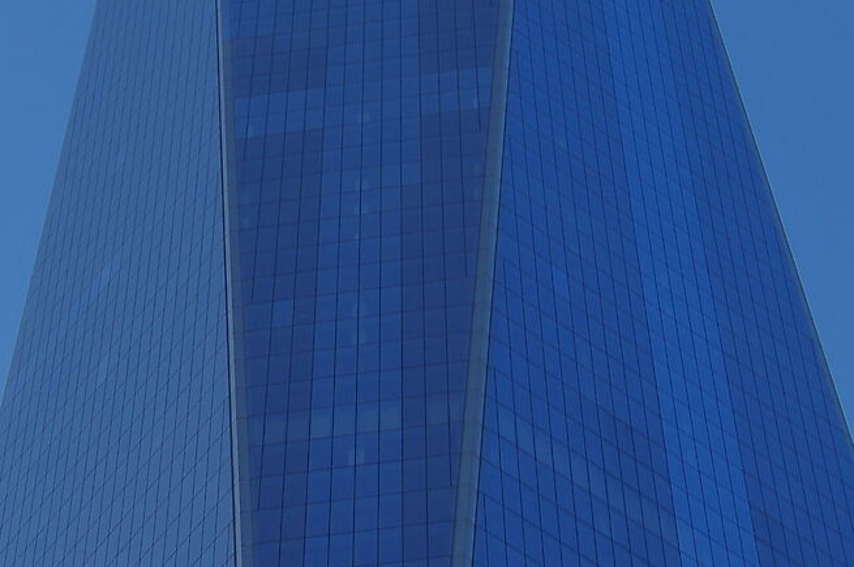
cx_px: 355
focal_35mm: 143
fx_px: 3388
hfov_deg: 14.4
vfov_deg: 9.6
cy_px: 296
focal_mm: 26
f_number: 8
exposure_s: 1/100
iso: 100
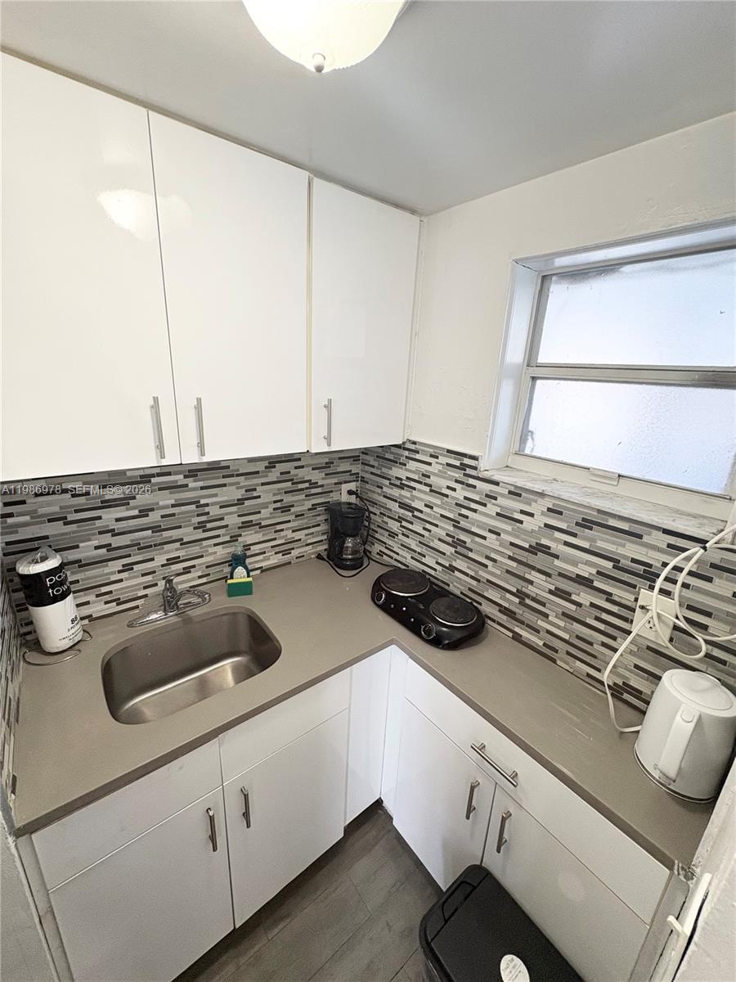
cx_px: 368
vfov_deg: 102.1
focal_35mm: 14
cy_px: 491
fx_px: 397
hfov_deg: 85.7
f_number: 2.2
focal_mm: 2.22
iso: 200
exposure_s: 1/60
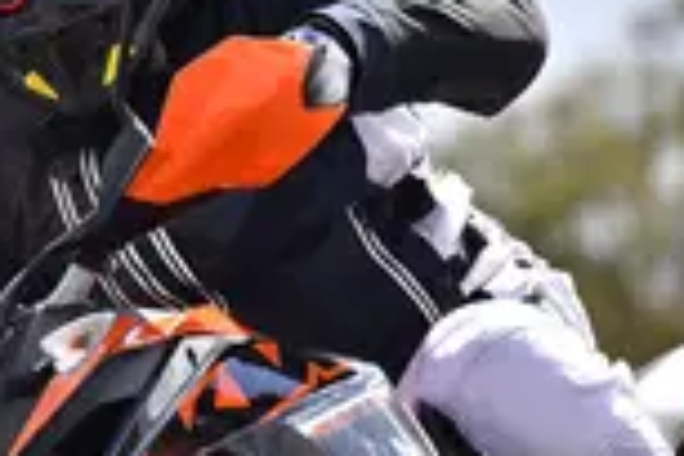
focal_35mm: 782
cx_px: 170
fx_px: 14857
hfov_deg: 2.6
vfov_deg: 1.8
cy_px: 279
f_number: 5.6
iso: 400
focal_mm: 300
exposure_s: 1/1600
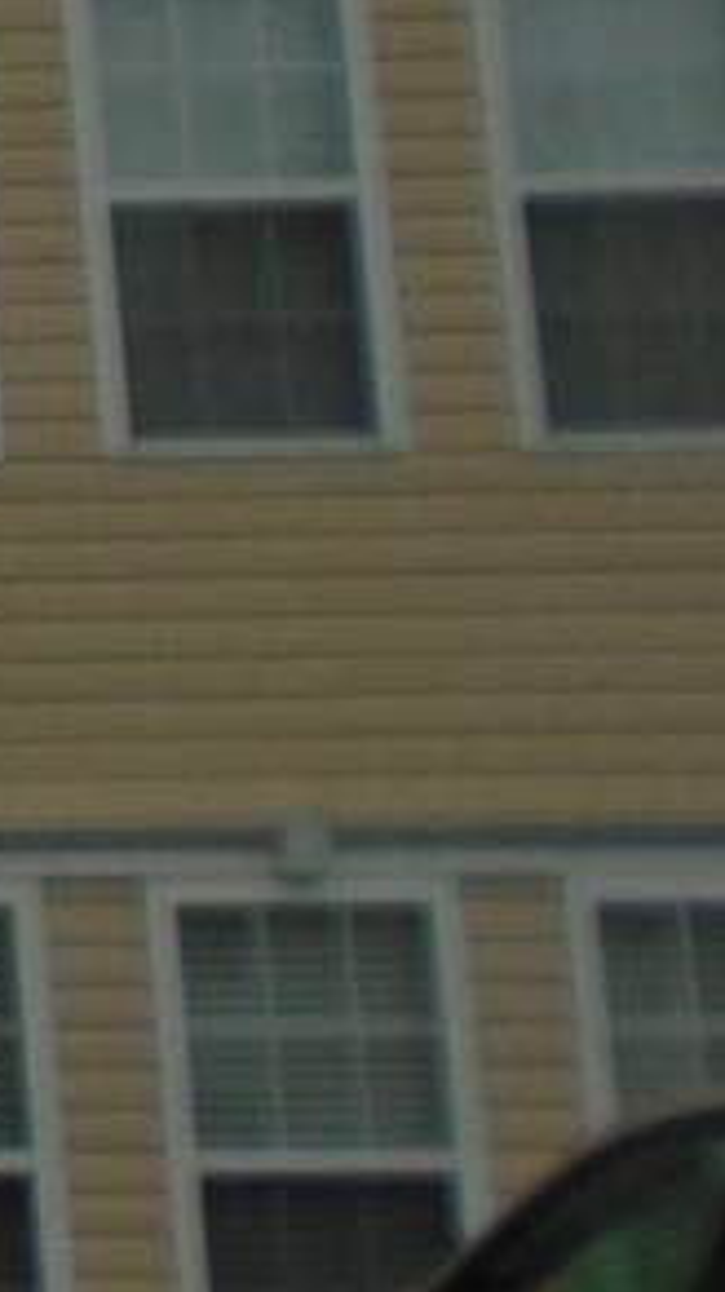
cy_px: 451
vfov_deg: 17.3
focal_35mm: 124
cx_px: -1941
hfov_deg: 7.6
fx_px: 4243
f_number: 3.2
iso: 100
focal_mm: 4.6
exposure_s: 1/500
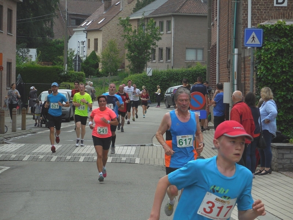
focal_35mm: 171
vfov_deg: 8.7
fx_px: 1447
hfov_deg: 11.6
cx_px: 146
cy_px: 110
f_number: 5.5
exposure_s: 1/640
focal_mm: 30.7
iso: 125
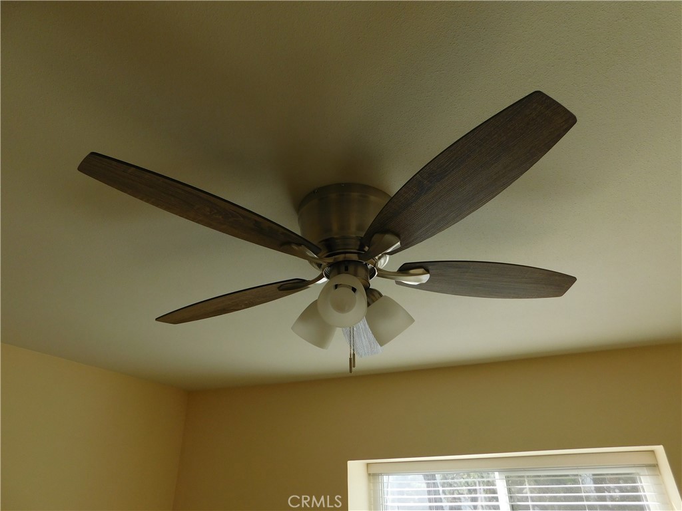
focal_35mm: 23
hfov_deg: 73.9
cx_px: 341
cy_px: 256
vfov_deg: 58.9
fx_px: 453
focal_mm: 4
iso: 125
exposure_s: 1/320
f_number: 3
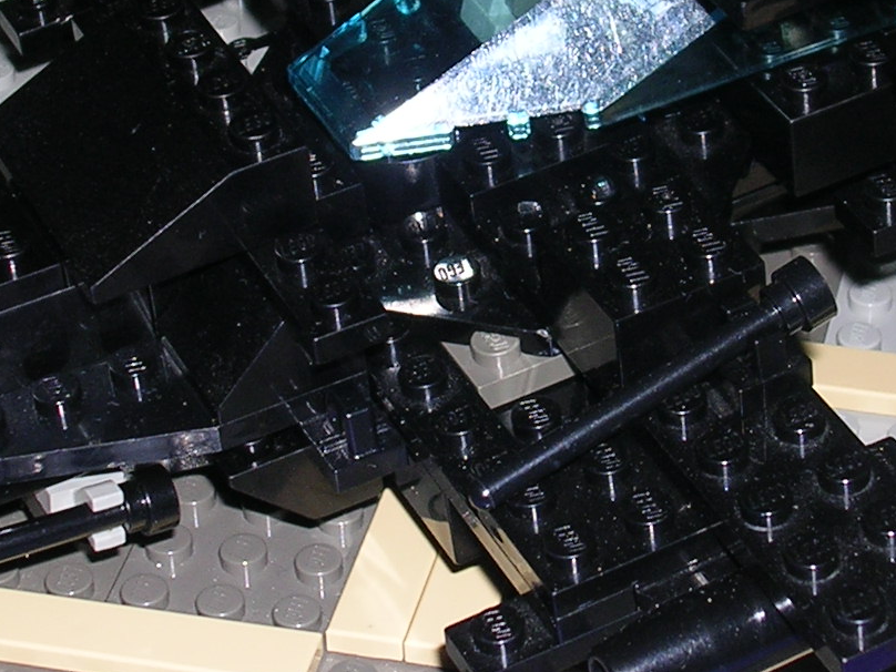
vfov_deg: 10.4
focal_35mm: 142
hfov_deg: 13.9
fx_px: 3676
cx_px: 581
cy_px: 243
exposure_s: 1/60.1
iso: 50
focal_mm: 8.5
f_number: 3.3
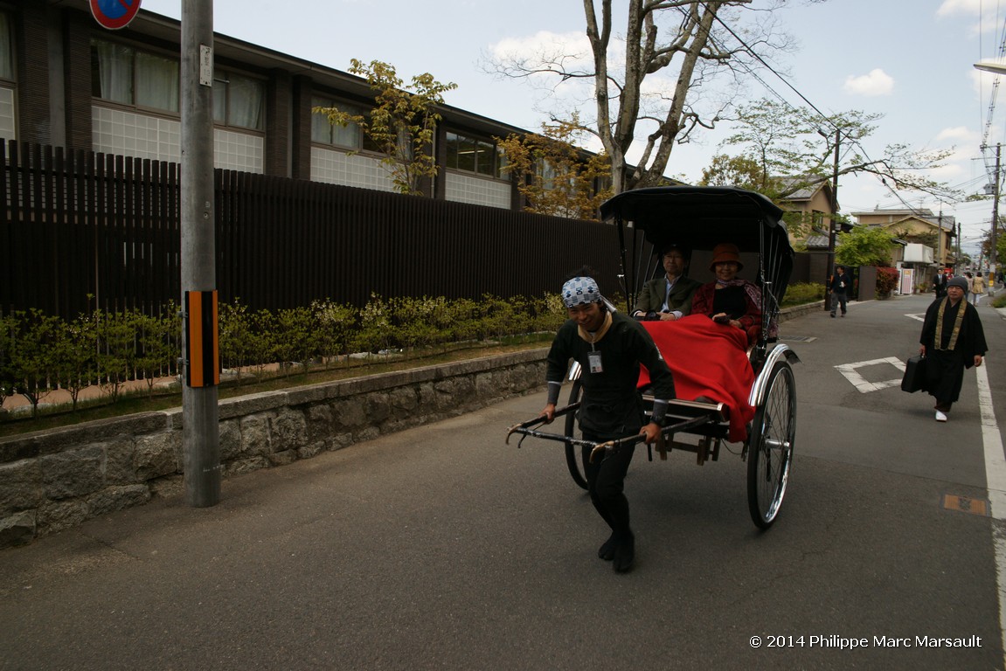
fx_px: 671
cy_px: 336
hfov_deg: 73.7
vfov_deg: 53.2
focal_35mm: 24
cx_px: 503
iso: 400
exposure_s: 1/200
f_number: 11
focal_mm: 24
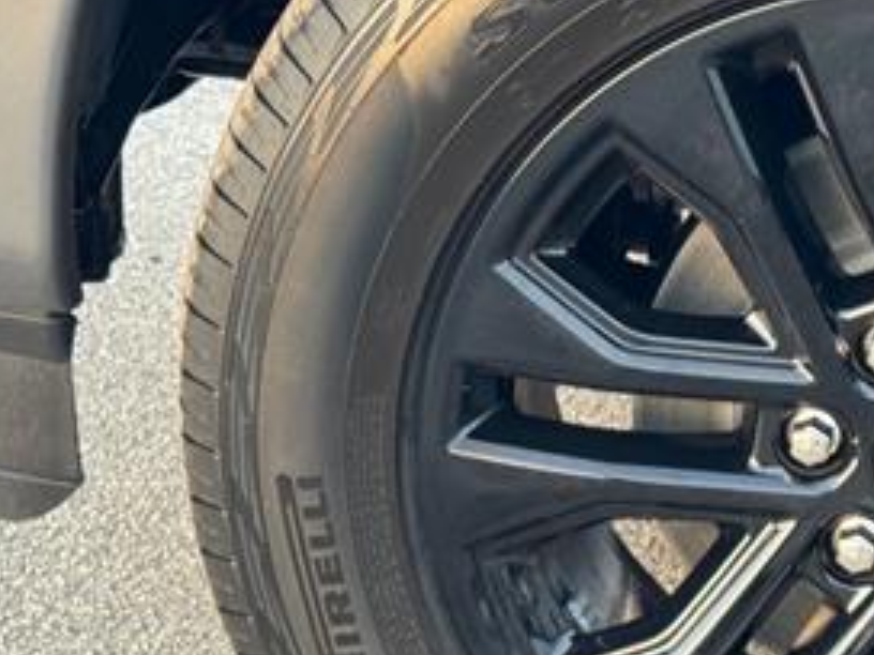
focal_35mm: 113
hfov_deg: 16.9
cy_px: 360
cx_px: 938
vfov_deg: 13.1
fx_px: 2853
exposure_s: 1/60
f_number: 1.78
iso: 160
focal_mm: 6.76
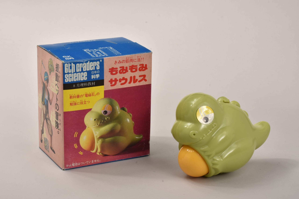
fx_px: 822
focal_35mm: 99
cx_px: 150
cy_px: 100
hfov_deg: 20.6
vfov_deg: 13.8
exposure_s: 1/60
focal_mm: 66
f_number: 20
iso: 200
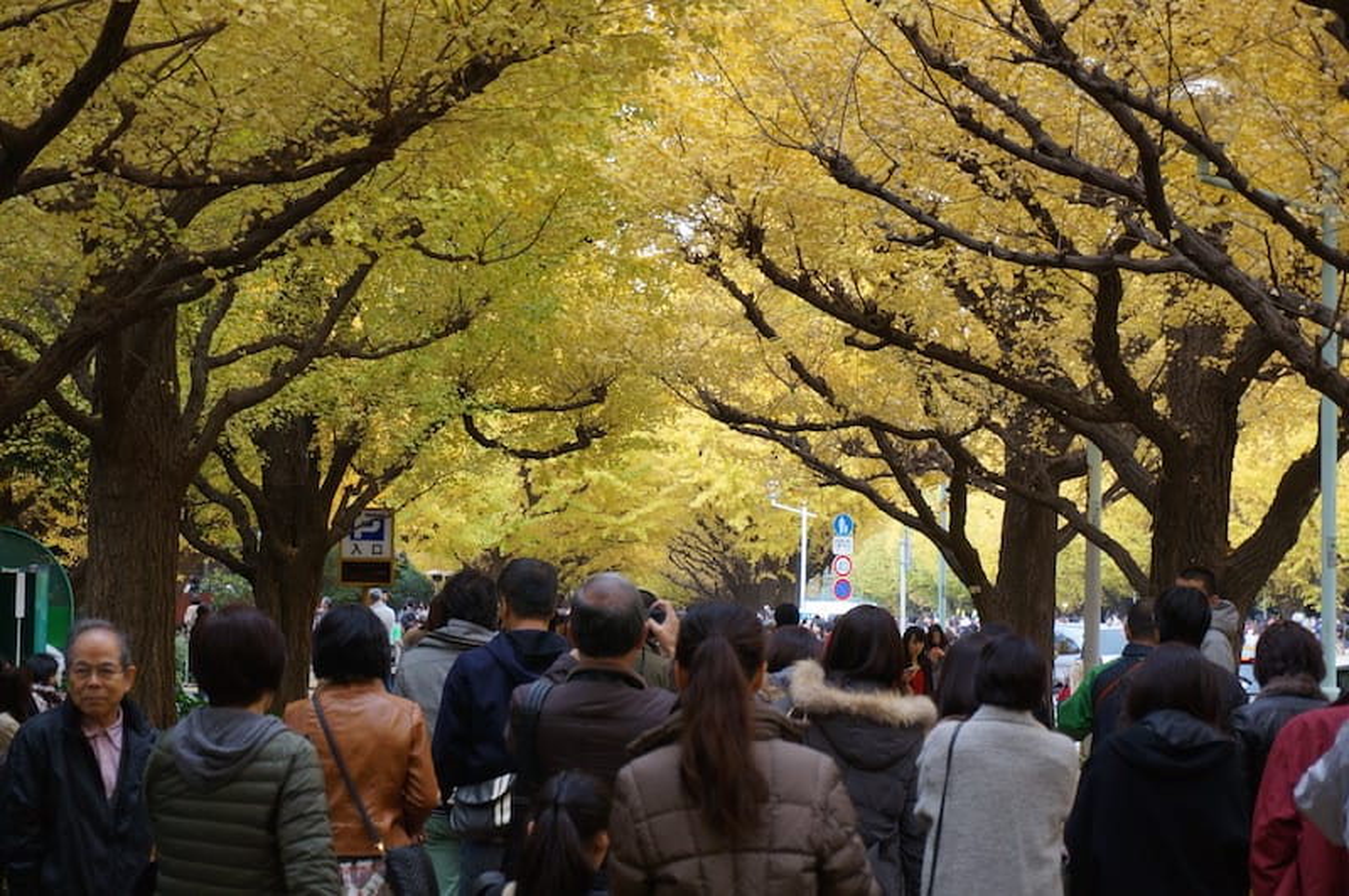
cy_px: 448
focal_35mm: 75
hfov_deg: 27.0
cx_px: 674
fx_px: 2808
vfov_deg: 18.2
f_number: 5.6
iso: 100
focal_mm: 50
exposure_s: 1/80
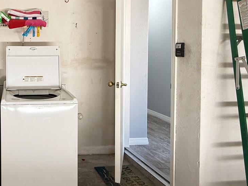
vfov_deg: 44.6
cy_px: 59
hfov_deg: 51.7
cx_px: 26
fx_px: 222
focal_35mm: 31
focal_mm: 2.22
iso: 250
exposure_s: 1/99
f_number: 2.2
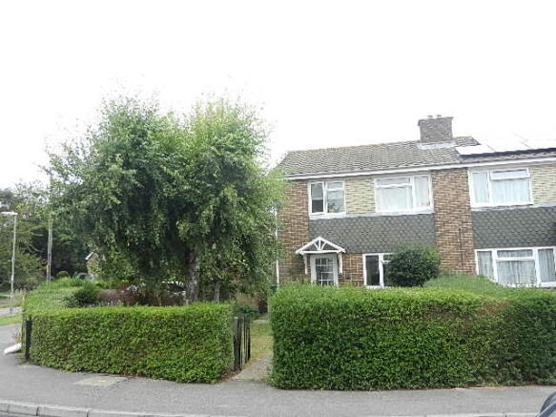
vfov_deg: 48.2
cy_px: 208
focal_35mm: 29
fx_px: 466
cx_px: 278
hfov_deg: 61.7
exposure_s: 1/250
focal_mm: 5.1
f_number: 3.6
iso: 160
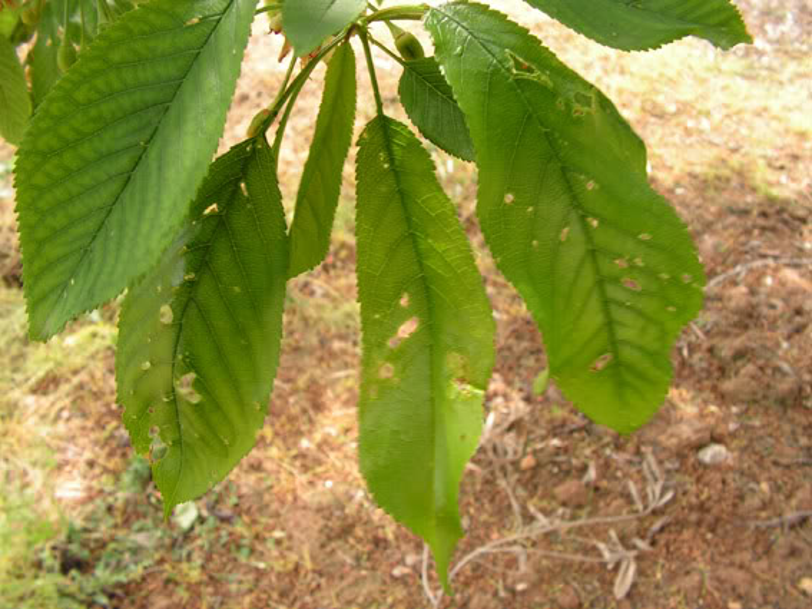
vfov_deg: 39.6
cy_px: 304
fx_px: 844
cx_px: 406
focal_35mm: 36
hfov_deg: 51.4
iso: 64
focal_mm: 6
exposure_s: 1/60
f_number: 4.8
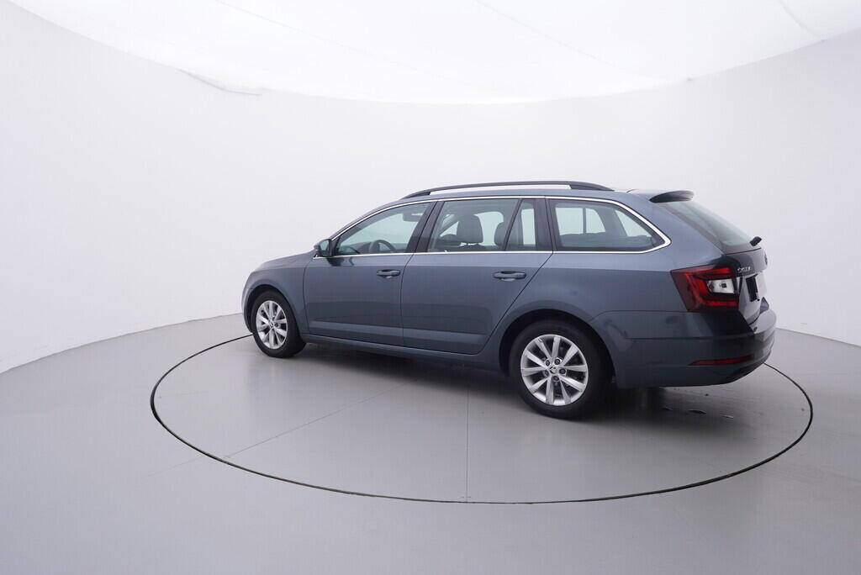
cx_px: 430
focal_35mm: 22
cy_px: 288
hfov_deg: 77.3
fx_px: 538
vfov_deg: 56.2
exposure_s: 1/80
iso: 200
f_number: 5
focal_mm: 15
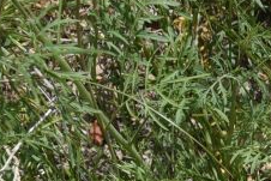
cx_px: 474
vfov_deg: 4.6
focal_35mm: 288
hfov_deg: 7.0
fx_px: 2169
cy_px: 516
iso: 125
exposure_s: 1/160
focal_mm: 50
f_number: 11
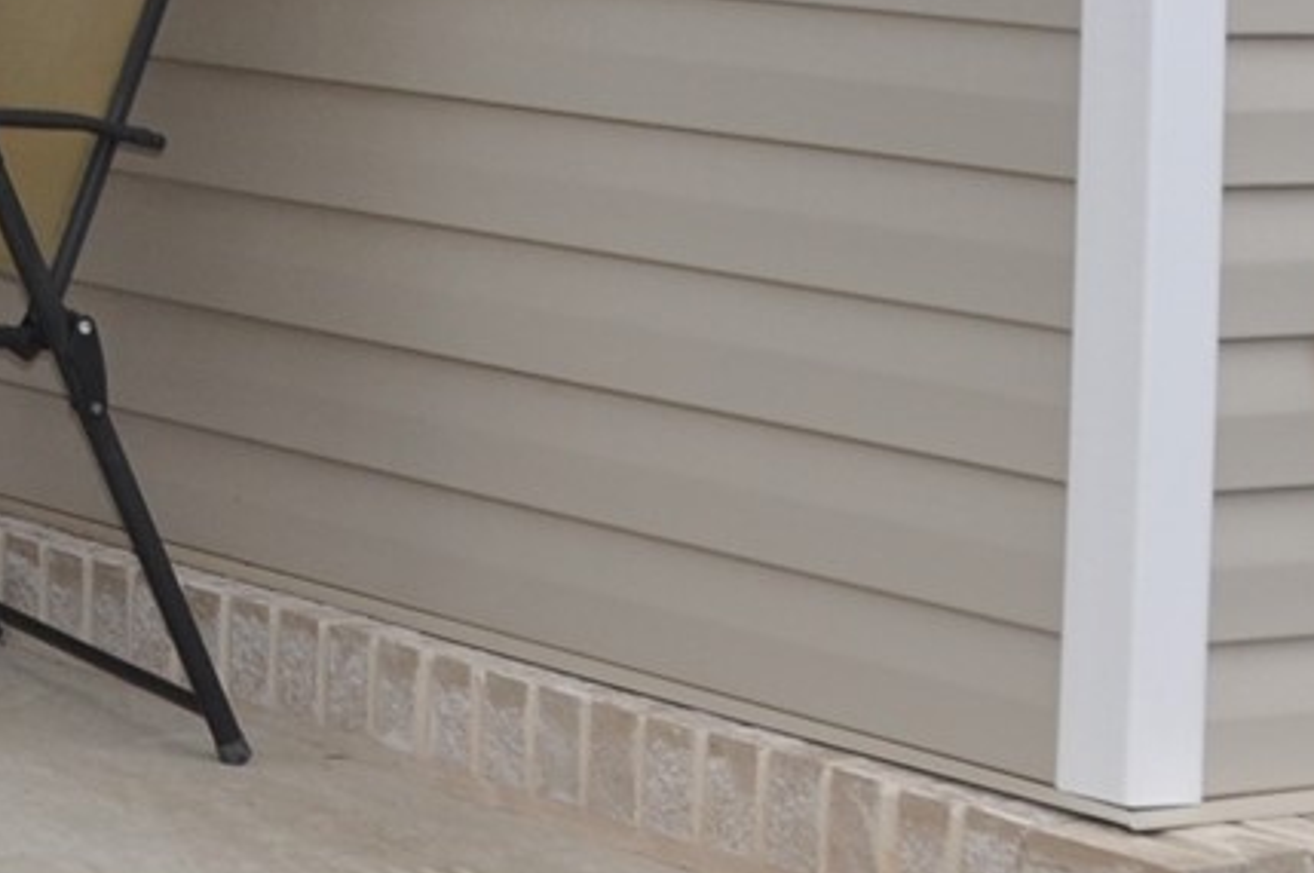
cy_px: -709
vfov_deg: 9.5
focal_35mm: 137
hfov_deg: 13.4
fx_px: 4995
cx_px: -1103
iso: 200
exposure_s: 1/200
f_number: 6.3
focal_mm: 18
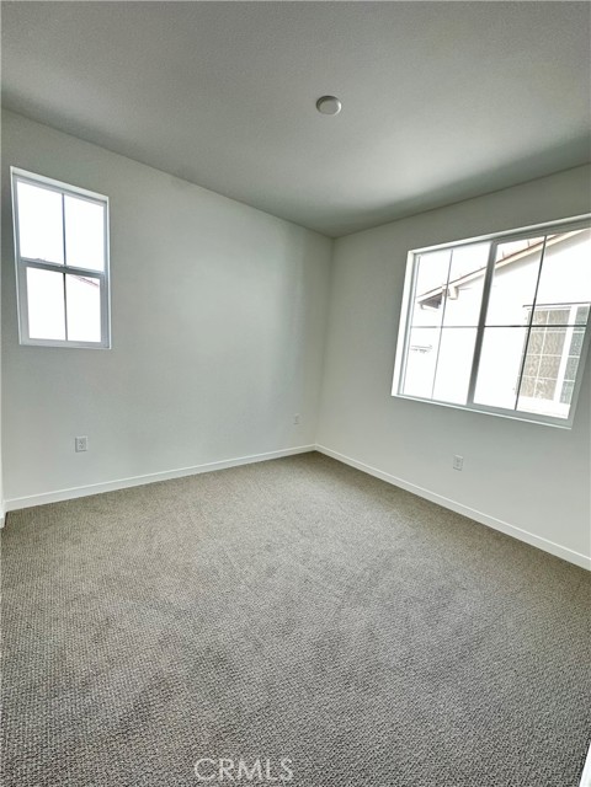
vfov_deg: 102.1
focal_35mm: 14
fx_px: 319
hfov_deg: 85.7
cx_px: 296
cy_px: 394
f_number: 2.2
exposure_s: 1/99
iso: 200
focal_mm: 2.22
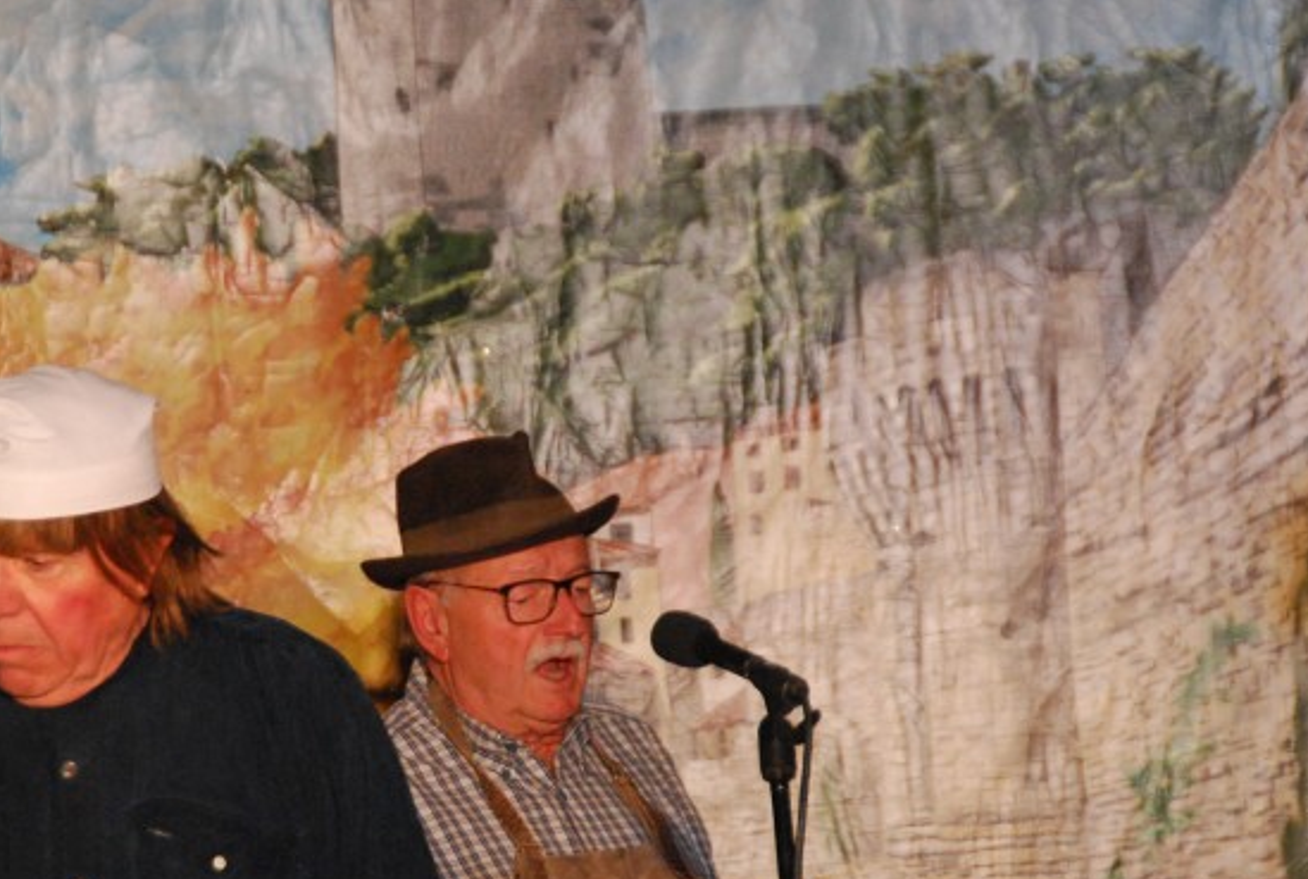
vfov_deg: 4.7
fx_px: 10672
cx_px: 444
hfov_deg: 7.0
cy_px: 522
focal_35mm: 293
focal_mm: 120
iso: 1600
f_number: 5.6
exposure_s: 1/80
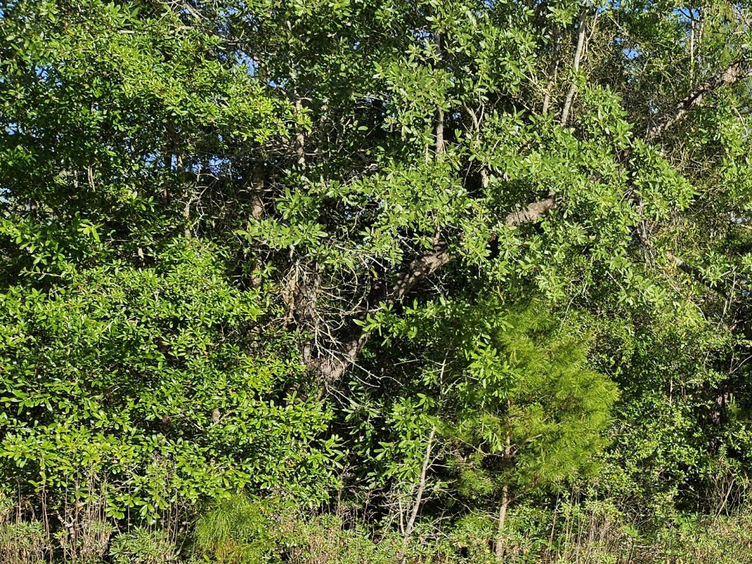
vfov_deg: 27.0
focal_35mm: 53
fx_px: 1151
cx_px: 802
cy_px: 447
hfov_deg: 32.4
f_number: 1.8
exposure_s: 1/1410
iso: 25
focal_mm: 5.4
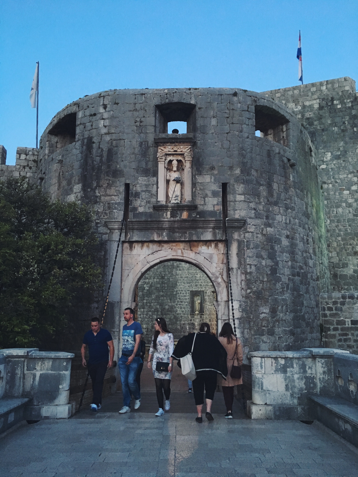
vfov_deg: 61.7
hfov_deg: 48.2
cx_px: 179
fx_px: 400
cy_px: 238
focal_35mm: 29
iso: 200
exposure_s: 1/25
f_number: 2.2
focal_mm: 4.15
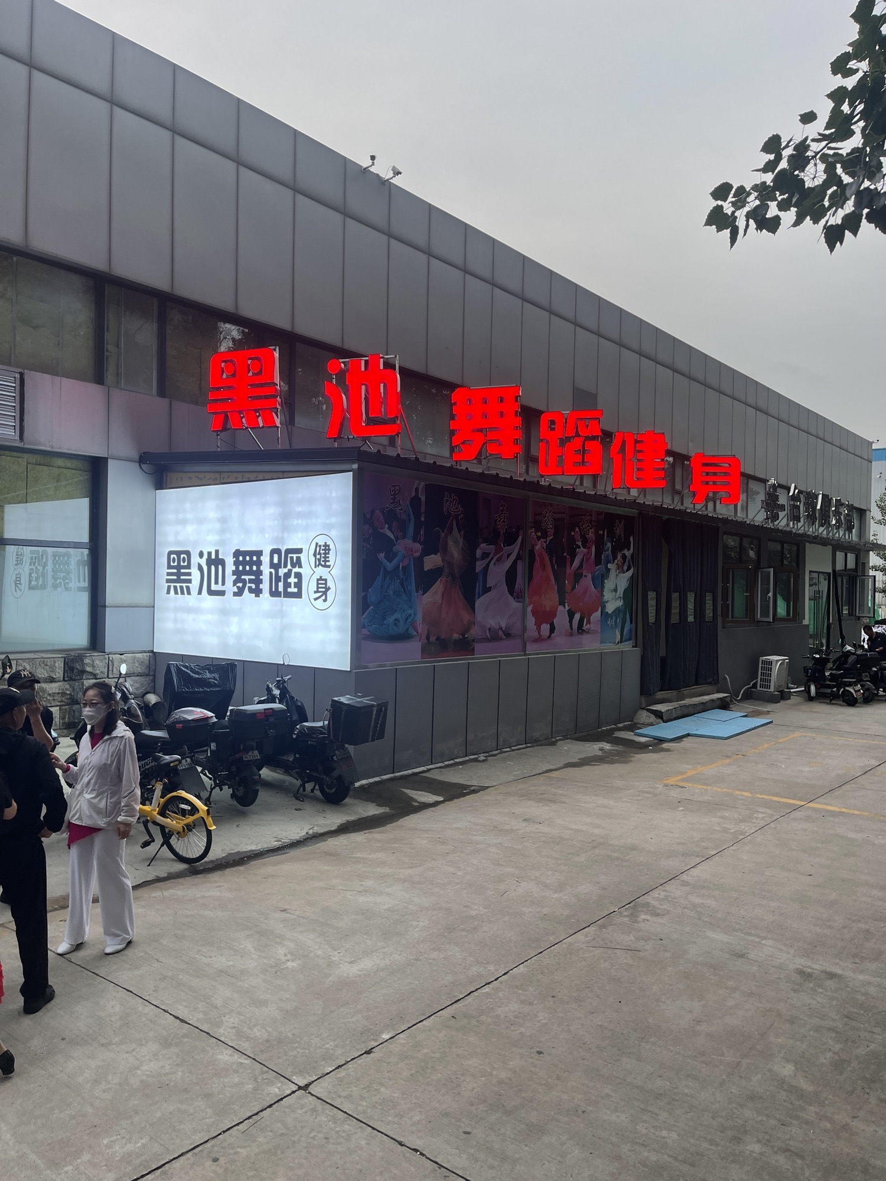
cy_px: 590
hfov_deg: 53.1
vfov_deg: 67.3
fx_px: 887
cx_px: 443
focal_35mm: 26
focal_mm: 5.1
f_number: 1.6
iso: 40
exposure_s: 1/121
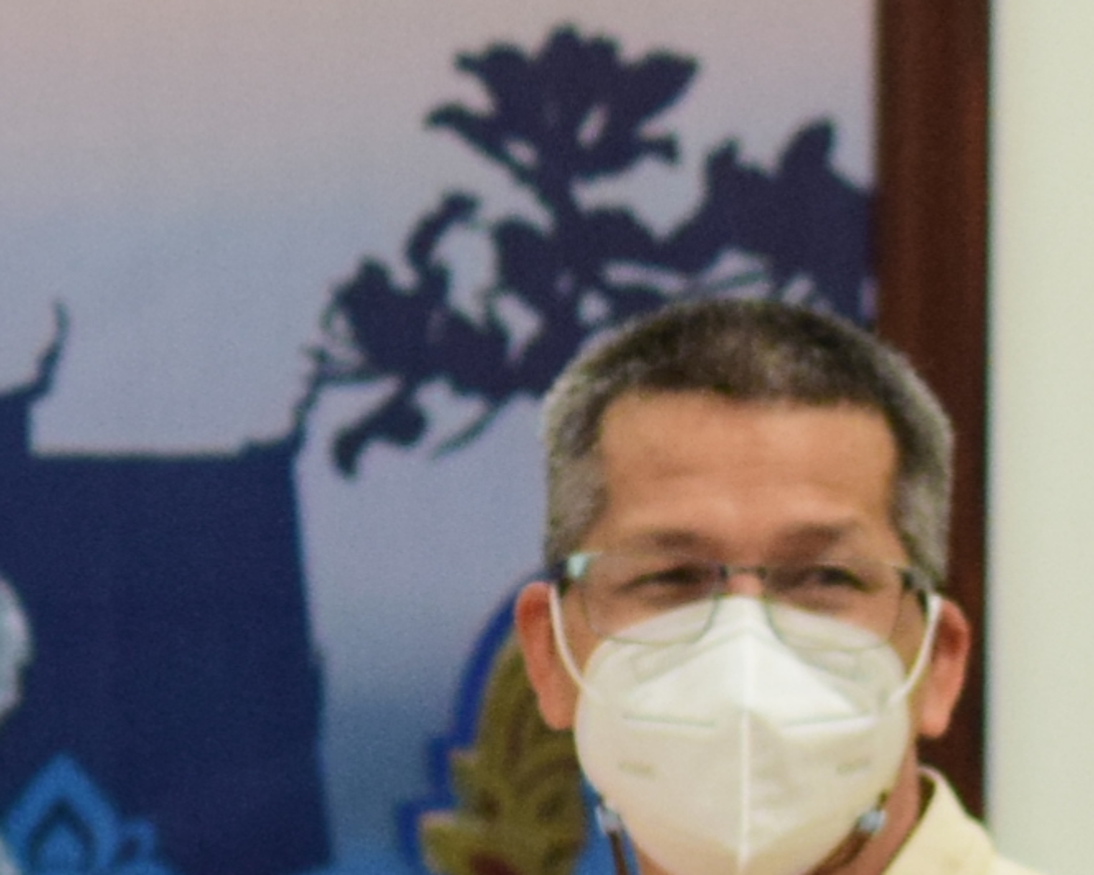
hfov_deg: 4.0
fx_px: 15442
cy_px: 547
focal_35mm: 477
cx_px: -1336
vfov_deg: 3.2
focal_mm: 50
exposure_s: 1/250
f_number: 3.5
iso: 1250
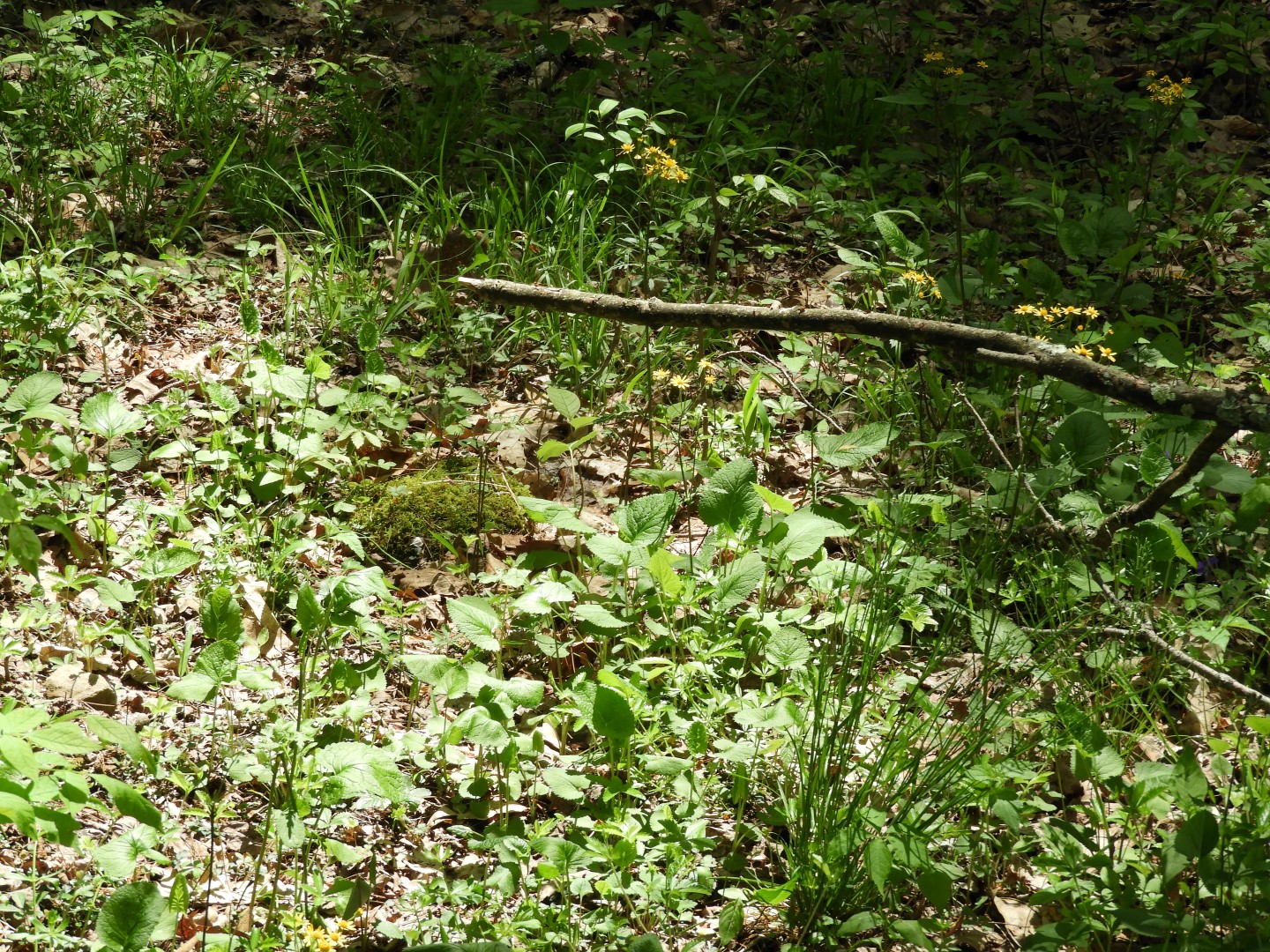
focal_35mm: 135
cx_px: 635
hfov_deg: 14.6
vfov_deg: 11.0
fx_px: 4953
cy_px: 476
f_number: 5
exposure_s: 1/200
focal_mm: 24.2
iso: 100
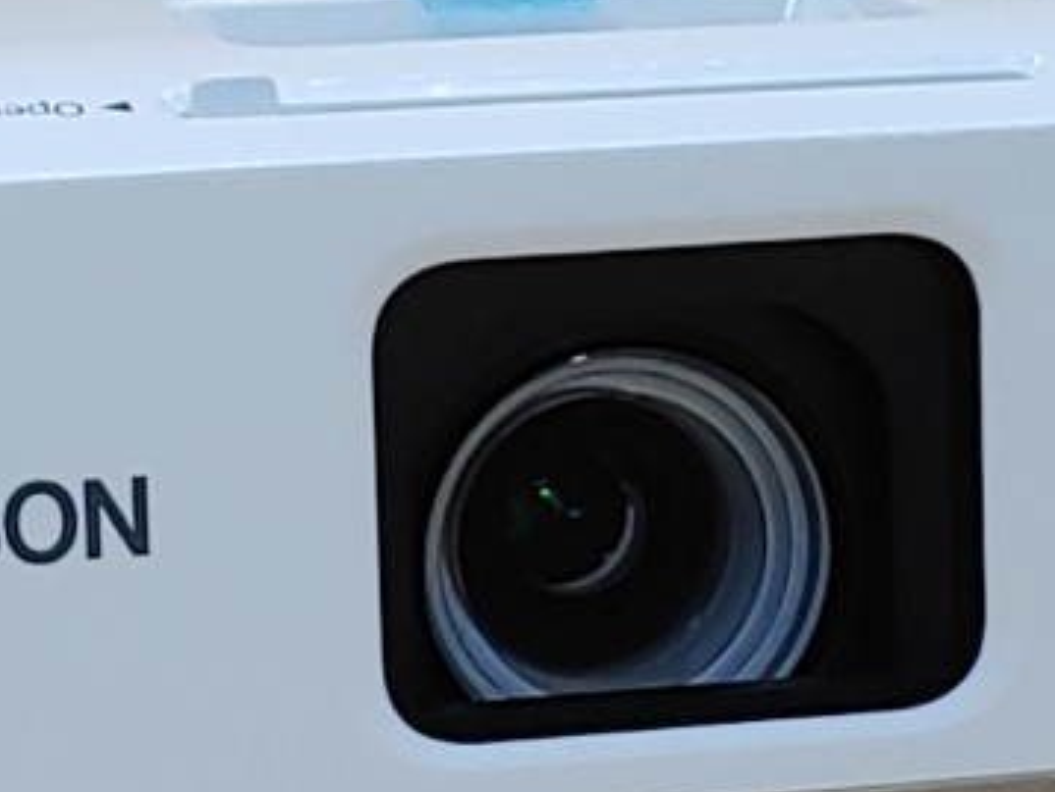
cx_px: 374
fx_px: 6008
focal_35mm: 197
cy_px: 509
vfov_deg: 7.5
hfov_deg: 10.0
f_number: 1.8
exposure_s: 1/120
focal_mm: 4.36
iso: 50
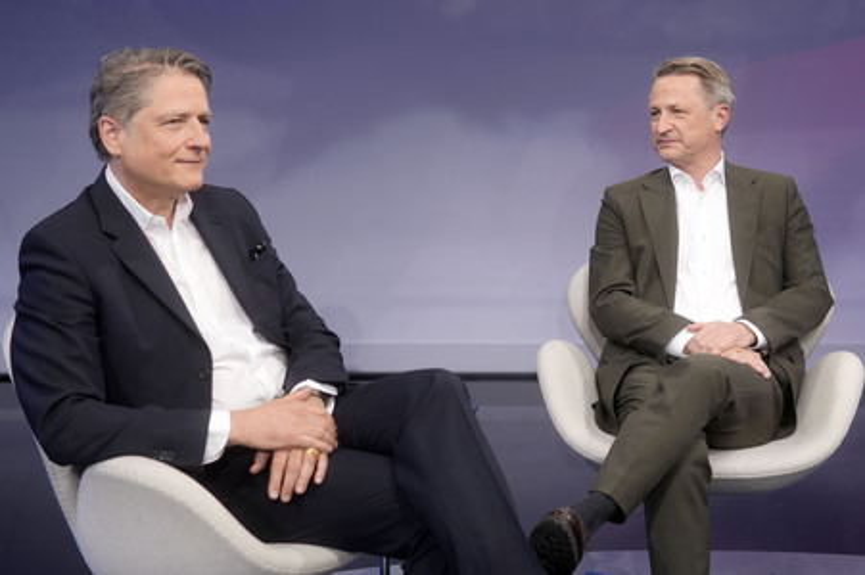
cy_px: 288
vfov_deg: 29.8
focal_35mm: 45
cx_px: 432
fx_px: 1080
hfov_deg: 43.6
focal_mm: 30
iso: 640
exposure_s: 1/200
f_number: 2.2
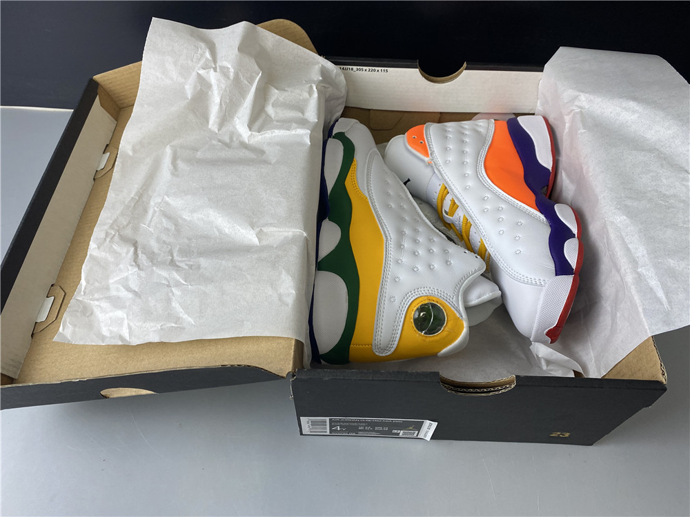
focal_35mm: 26
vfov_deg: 53.1
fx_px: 518
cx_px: 345
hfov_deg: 67.3
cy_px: 258
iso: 100
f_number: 1.8
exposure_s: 1/100
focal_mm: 4.25
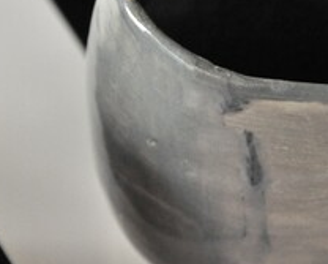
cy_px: 77
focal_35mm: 340
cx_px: 208
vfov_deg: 4.6
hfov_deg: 5.7
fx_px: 3306
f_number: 7.1
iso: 1600
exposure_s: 1/20
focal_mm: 105
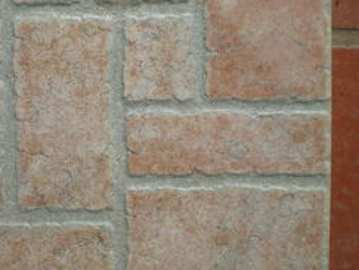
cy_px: 136
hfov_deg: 26.9
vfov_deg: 20.8
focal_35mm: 71
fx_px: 737
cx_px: 77
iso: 50
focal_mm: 6.3
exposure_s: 1/60
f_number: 3.1
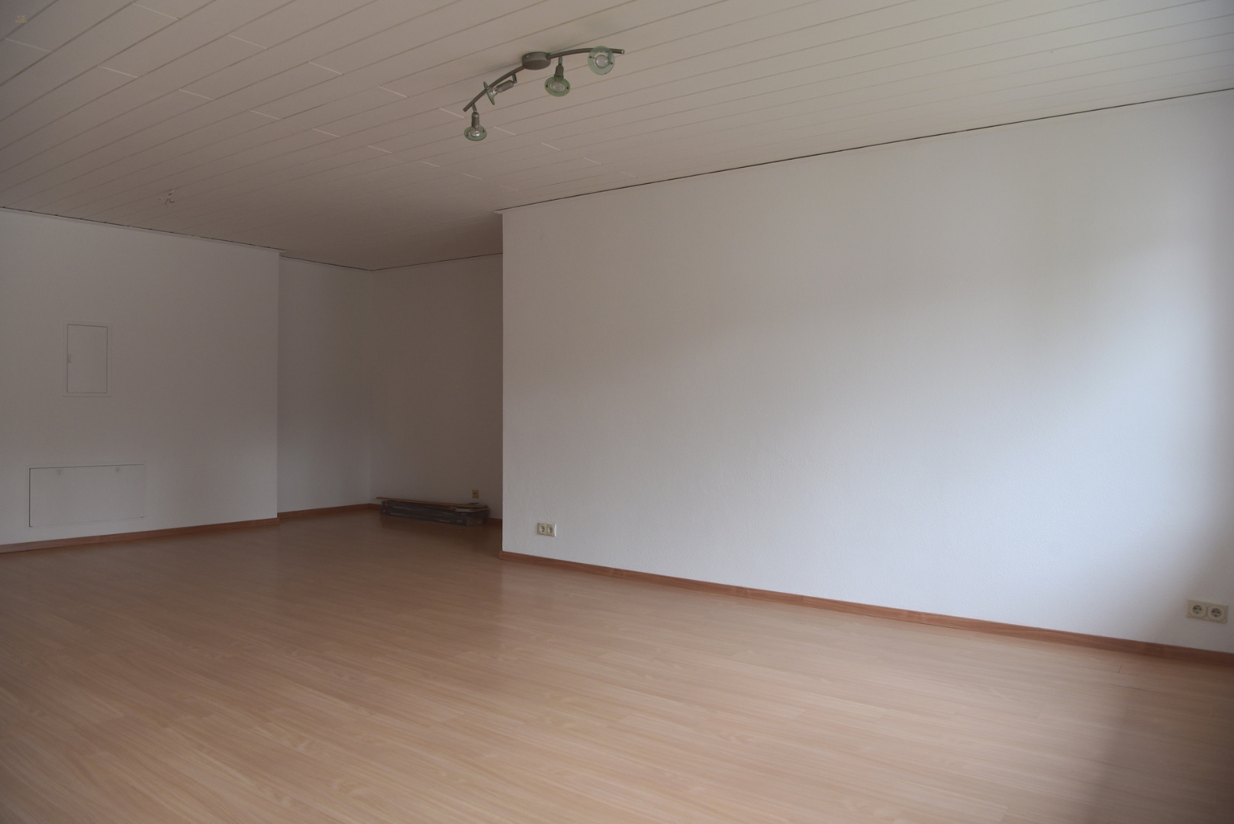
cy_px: 412
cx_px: 617
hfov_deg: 73.7
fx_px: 823
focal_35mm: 24
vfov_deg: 53.2
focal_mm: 24
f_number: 6.3
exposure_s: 1/15
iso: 450
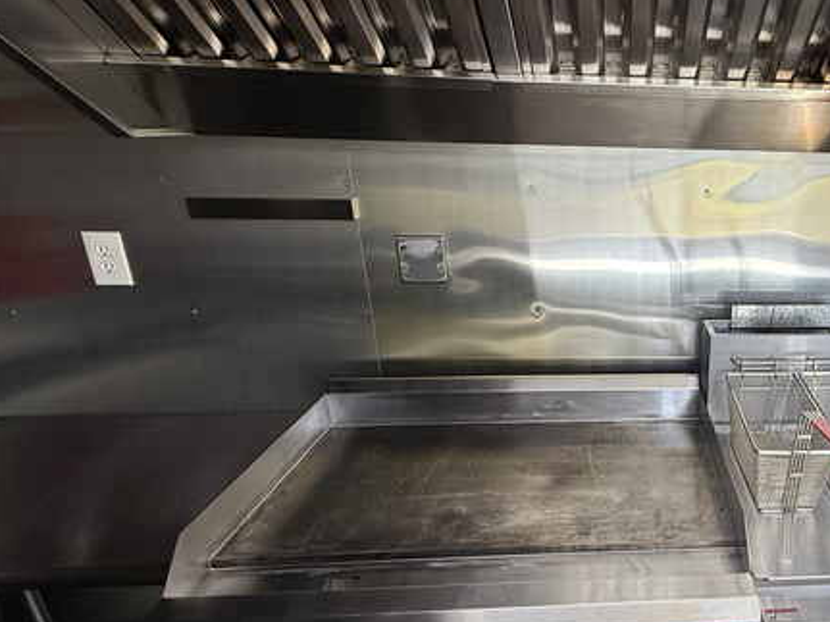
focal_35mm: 26
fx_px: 623
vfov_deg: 52.8
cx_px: 668
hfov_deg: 61.5
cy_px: 362
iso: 80
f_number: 2.2
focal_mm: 2.22
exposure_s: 1/120
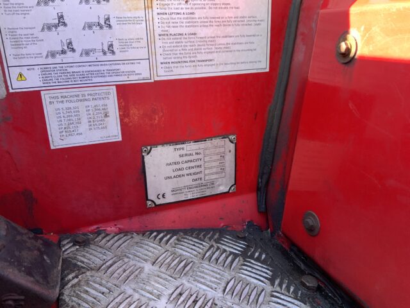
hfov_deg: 61.7
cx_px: 205
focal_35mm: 29
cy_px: 154
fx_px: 343
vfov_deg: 48.2
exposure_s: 1/122
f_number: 1.8
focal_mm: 3
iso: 50
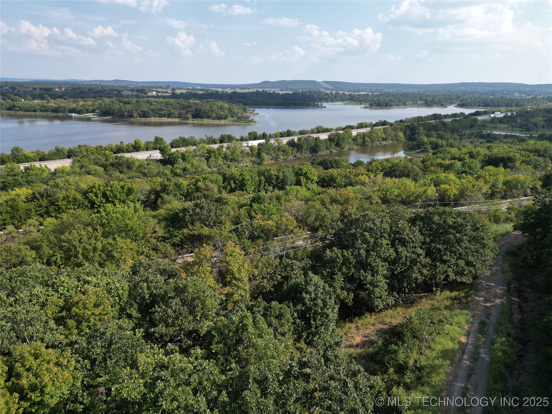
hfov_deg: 71.6
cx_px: 276
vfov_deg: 56.8
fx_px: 383
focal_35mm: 24
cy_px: 207
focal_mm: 6.72
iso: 110
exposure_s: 1/2000
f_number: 1.7
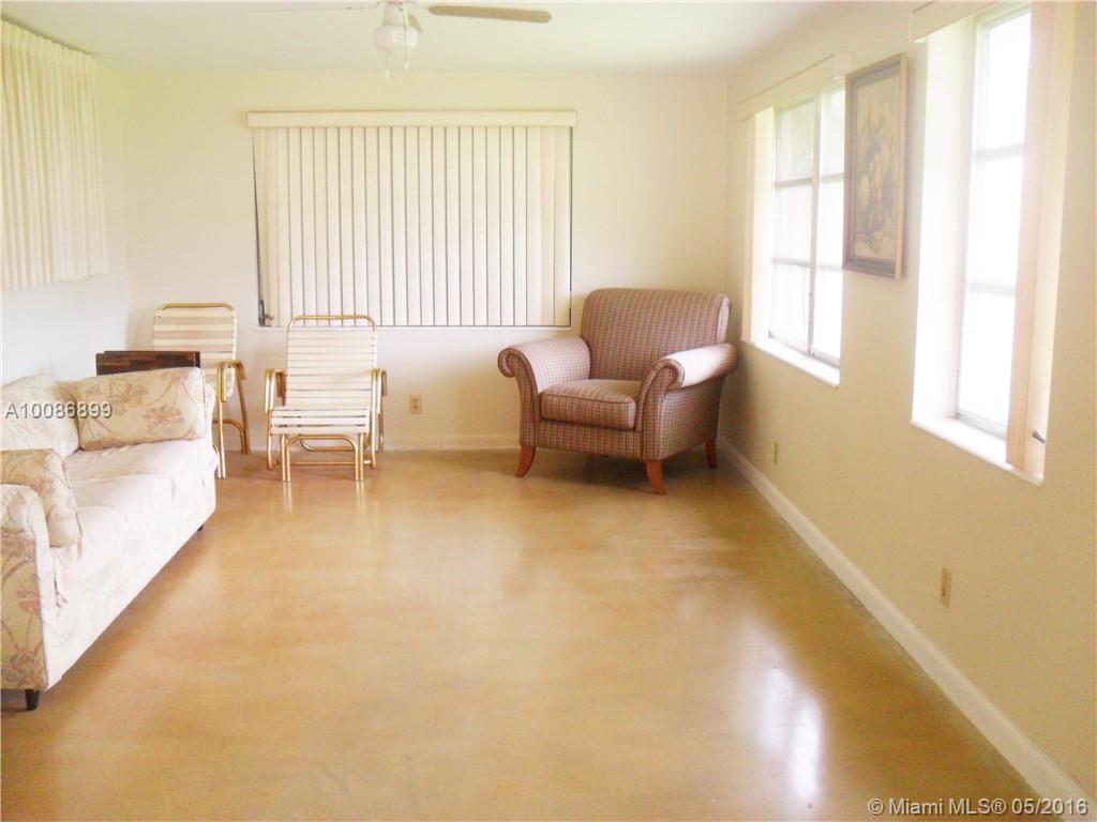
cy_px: 411
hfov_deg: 52.6
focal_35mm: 35
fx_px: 1109
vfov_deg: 40.7
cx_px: 548
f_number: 3
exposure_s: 1/45
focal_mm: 6.3
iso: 200
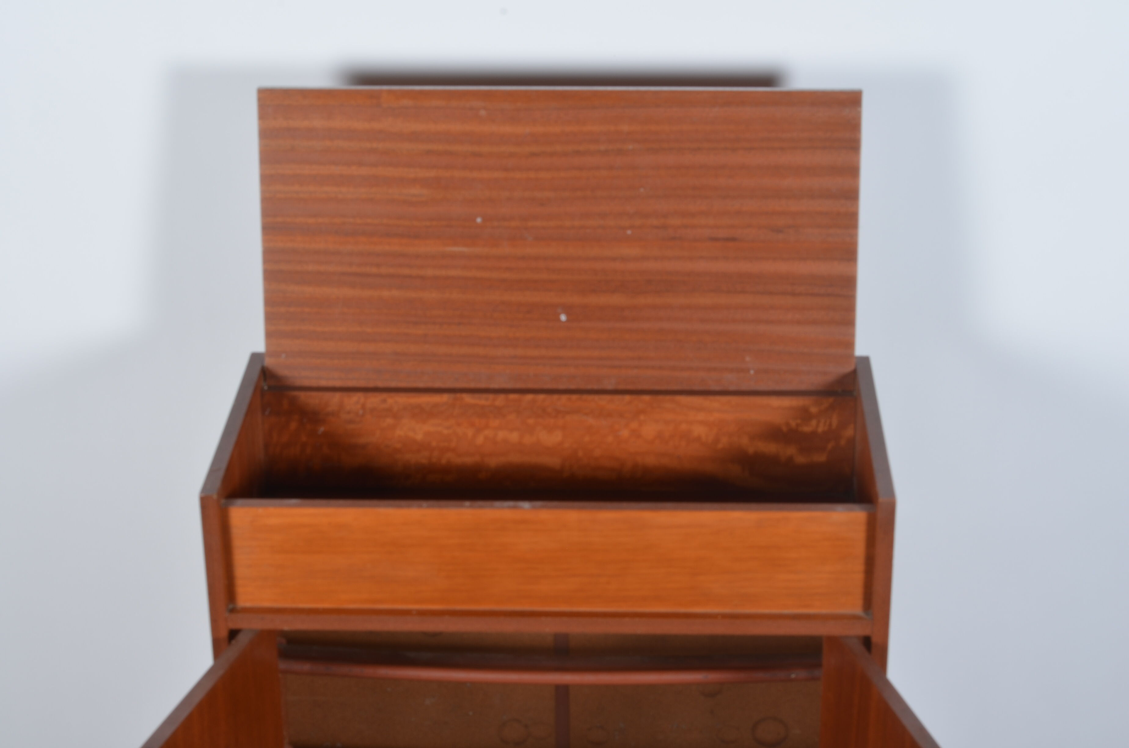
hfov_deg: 27.0
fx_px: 2347
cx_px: 564
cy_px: 374
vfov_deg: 18.1
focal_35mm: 75
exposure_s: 1/125
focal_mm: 50
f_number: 14
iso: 100
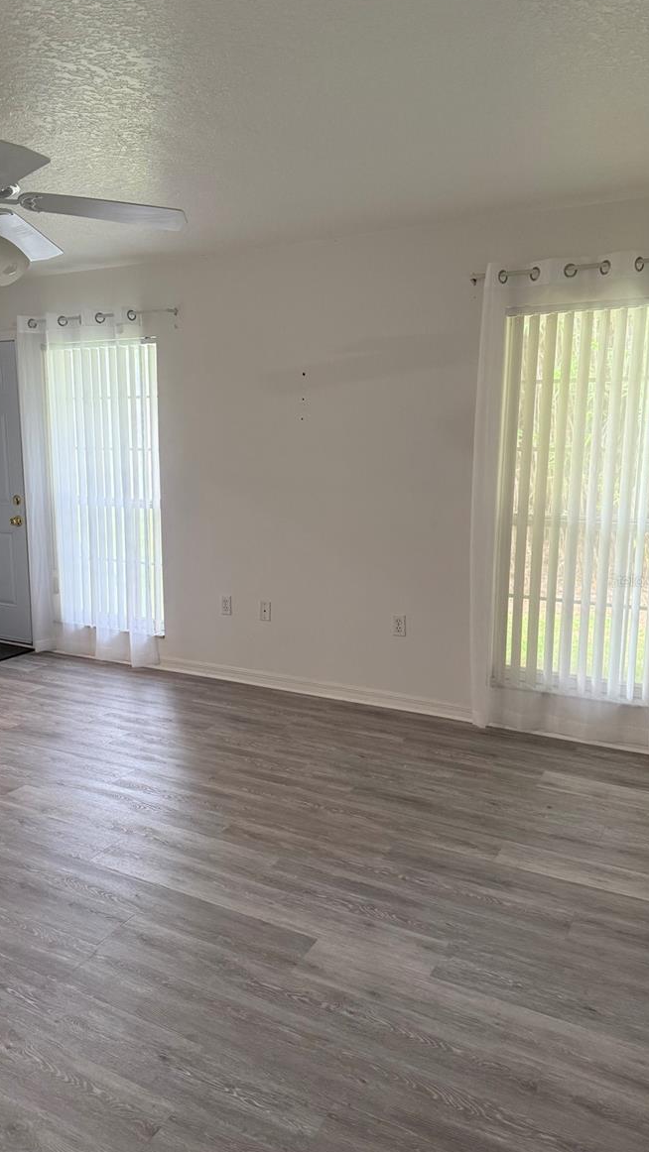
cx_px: 233
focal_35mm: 27
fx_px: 826
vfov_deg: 69.9
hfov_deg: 42.5
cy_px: 580
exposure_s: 1/120
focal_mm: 6.76
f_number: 1.78
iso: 320
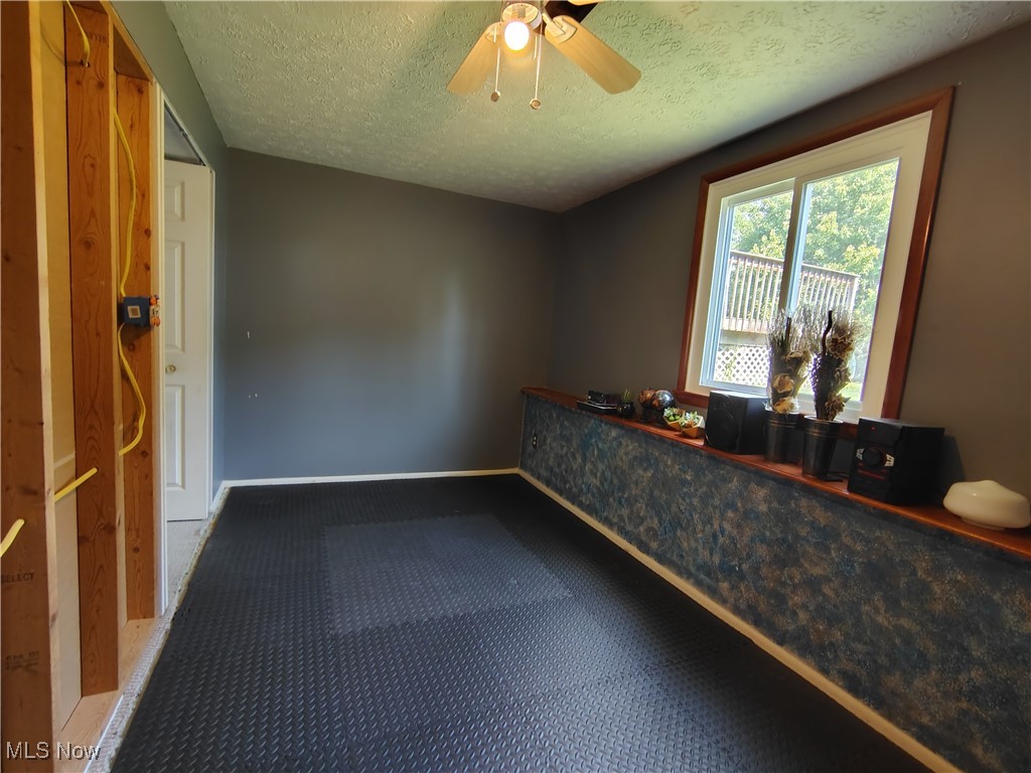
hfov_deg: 94.5
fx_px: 477
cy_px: 386
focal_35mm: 16
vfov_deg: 78.1
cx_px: 516
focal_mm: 2.13
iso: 522
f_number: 2.2
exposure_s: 1/24
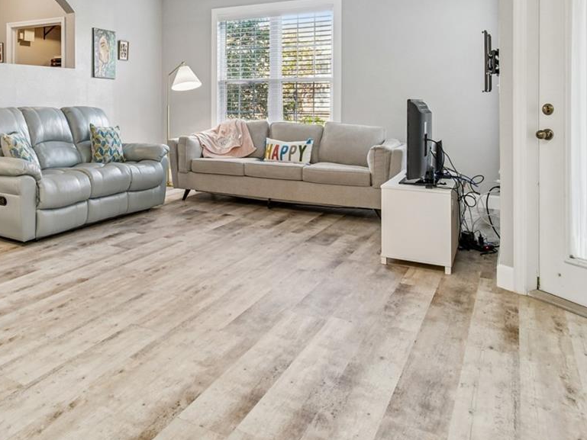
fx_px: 509
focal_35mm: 30
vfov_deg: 45.6
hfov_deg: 54.3
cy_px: 124
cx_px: 89
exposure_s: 1/5
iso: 100
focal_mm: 10
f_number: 7.1
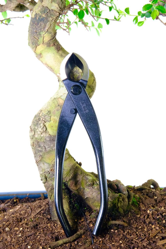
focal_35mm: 192
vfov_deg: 10.7
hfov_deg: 7.2
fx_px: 1327
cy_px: 124
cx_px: 83
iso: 3200
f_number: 18
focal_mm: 128
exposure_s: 1/8
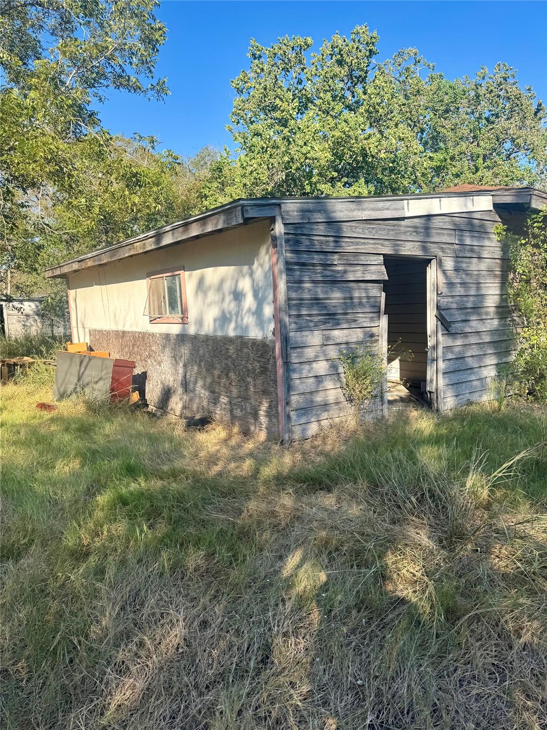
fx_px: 506
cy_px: 365
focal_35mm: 24
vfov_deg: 71.6
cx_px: 274
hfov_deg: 56.8
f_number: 1.78
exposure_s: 1/1767
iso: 80
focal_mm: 6.76
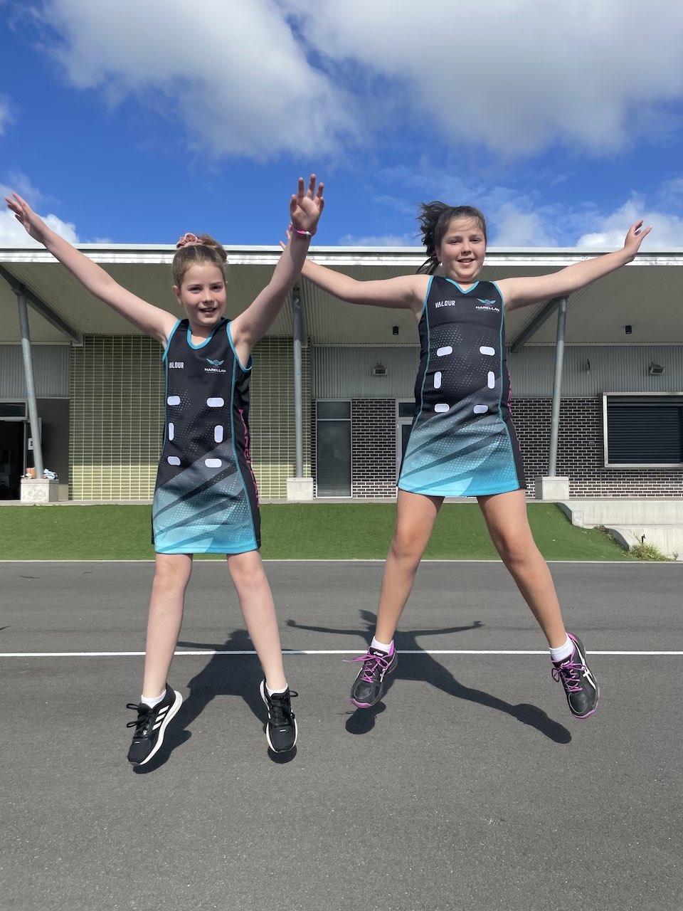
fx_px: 684
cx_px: 342
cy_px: 456
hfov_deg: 53.1
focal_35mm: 26
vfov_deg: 67.3
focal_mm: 4.2
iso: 32
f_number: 1.6
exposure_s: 1/3509
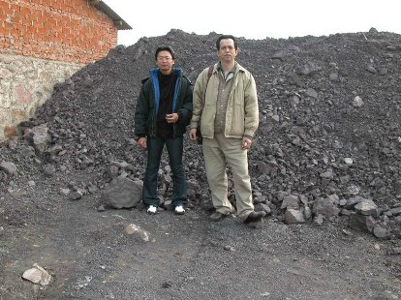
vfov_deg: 38.6
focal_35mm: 37
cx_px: 187
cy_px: 137
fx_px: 428
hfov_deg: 50.1
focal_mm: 8.9
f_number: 4.5
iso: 100
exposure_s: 1/173
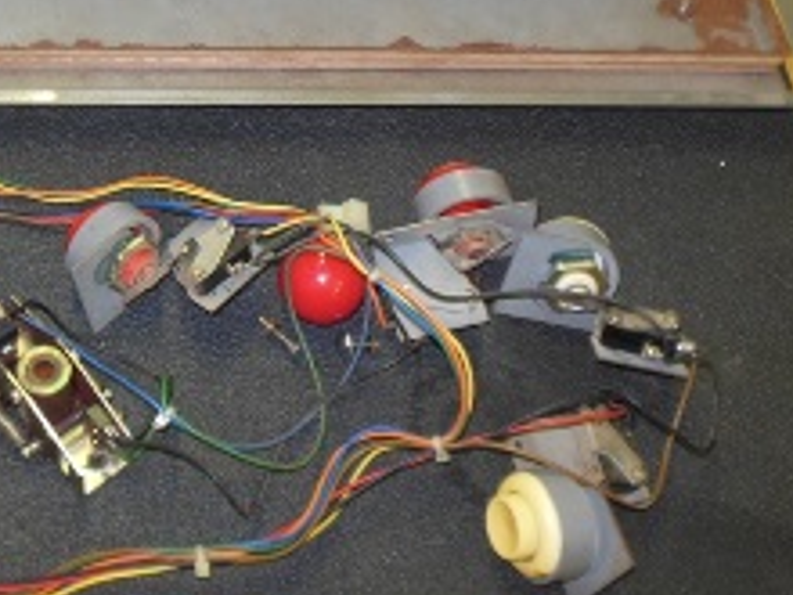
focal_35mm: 51
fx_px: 1168
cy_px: 173
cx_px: 119
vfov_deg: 28.3
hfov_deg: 35.8
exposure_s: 1/25
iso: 125
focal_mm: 4.5
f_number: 3.2
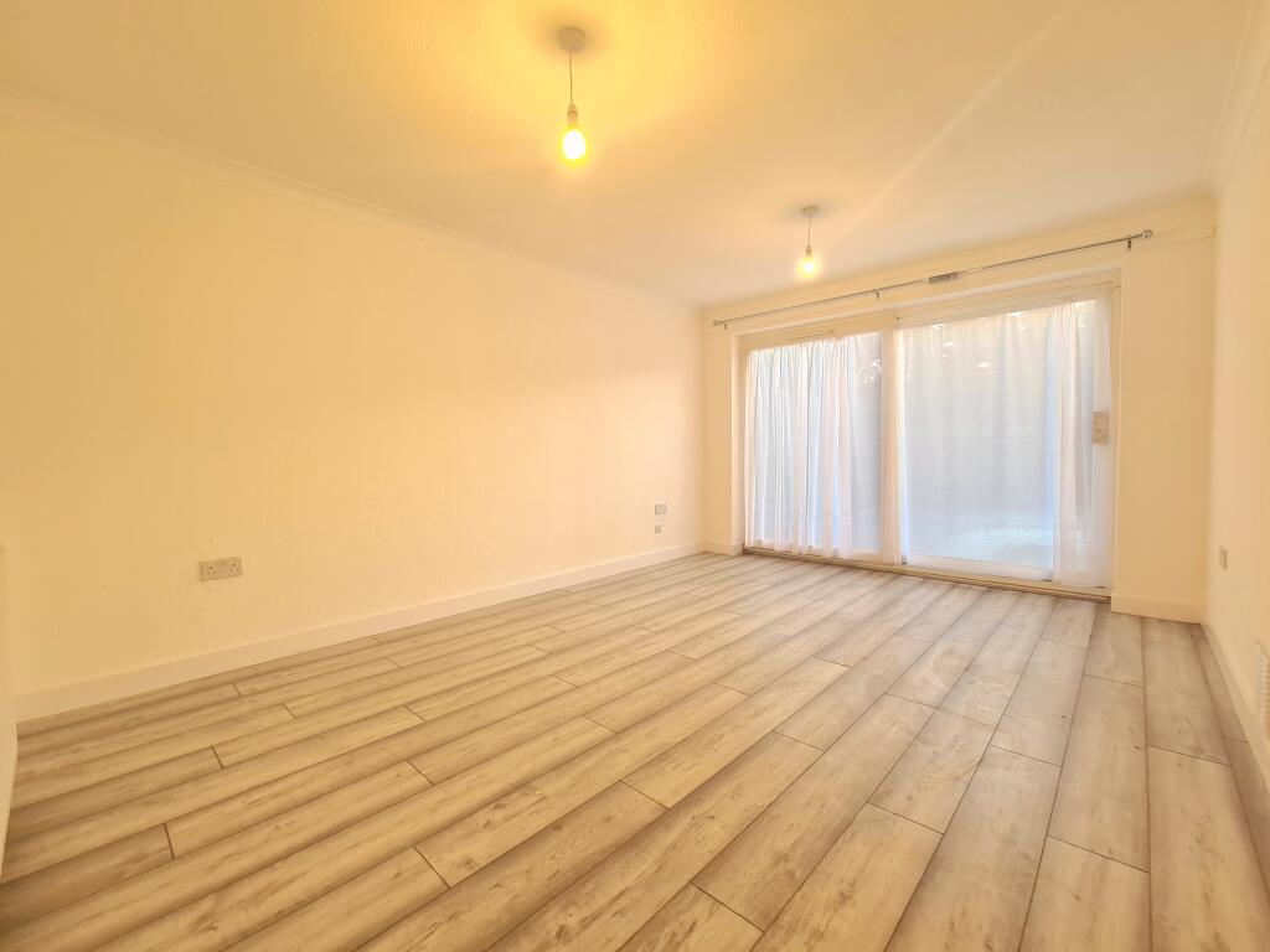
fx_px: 477
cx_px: 635
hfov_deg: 106.2
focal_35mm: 13
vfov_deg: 89.9
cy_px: 476
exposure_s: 1/50
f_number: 2.2
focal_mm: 2.22
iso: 100
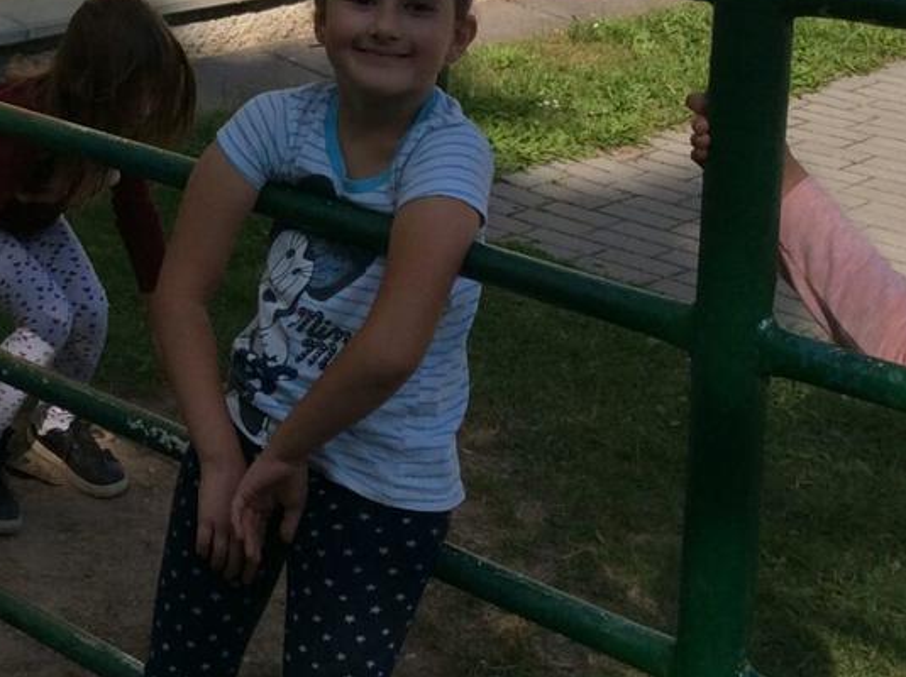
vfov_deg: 17.8
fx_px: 2091
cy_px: -47
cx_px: 103
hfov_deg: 23.8
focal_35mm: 80
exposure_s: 1/1733
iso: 32
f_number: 2.4
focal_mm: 3.3
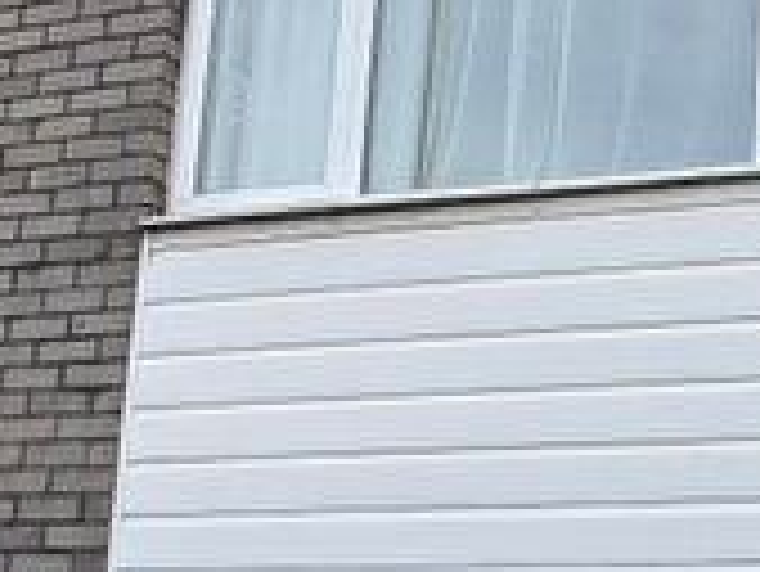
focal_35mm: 116
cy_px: 588
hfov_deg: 16.3
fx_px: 2549
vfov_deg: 12.6
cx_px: 890
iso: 20
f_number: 1.8
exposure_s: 1/403
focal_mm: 3.99
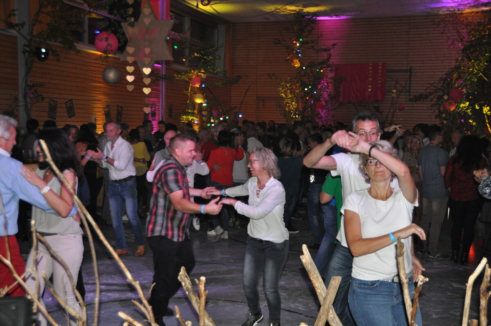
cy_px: 163
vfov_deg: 31.8
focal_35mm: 42
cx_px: 246
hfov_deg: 46.4
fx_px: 572
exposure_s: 1/60
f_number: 4
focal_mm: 28
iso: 800
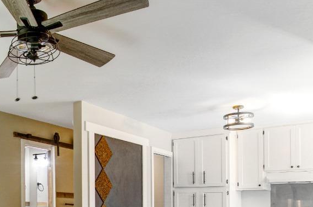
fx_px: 376
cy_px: 200
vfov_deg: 29.1
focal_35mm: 43
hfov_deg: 40.9
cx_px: 18
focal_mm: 11
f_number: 7.1
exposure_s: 1/3
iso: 100
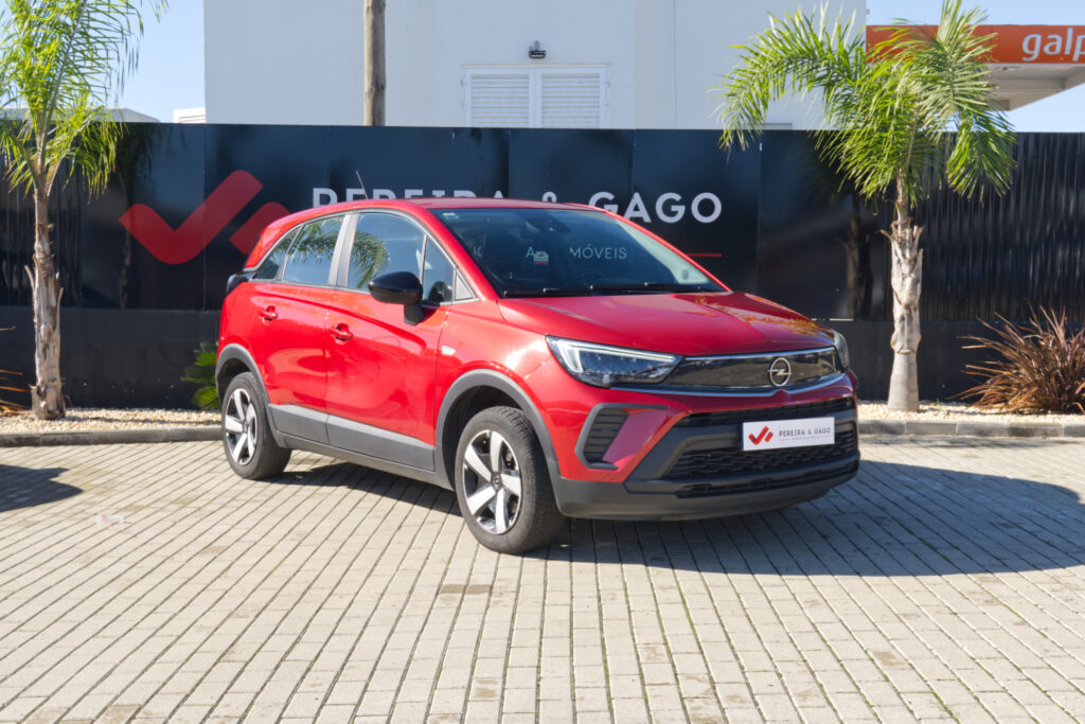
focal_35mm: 42
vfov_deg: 31.9
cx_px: 542
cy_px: 362
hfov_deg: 46.4
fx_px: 1266
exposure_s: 1/160
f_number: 9
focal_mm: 28
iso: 160
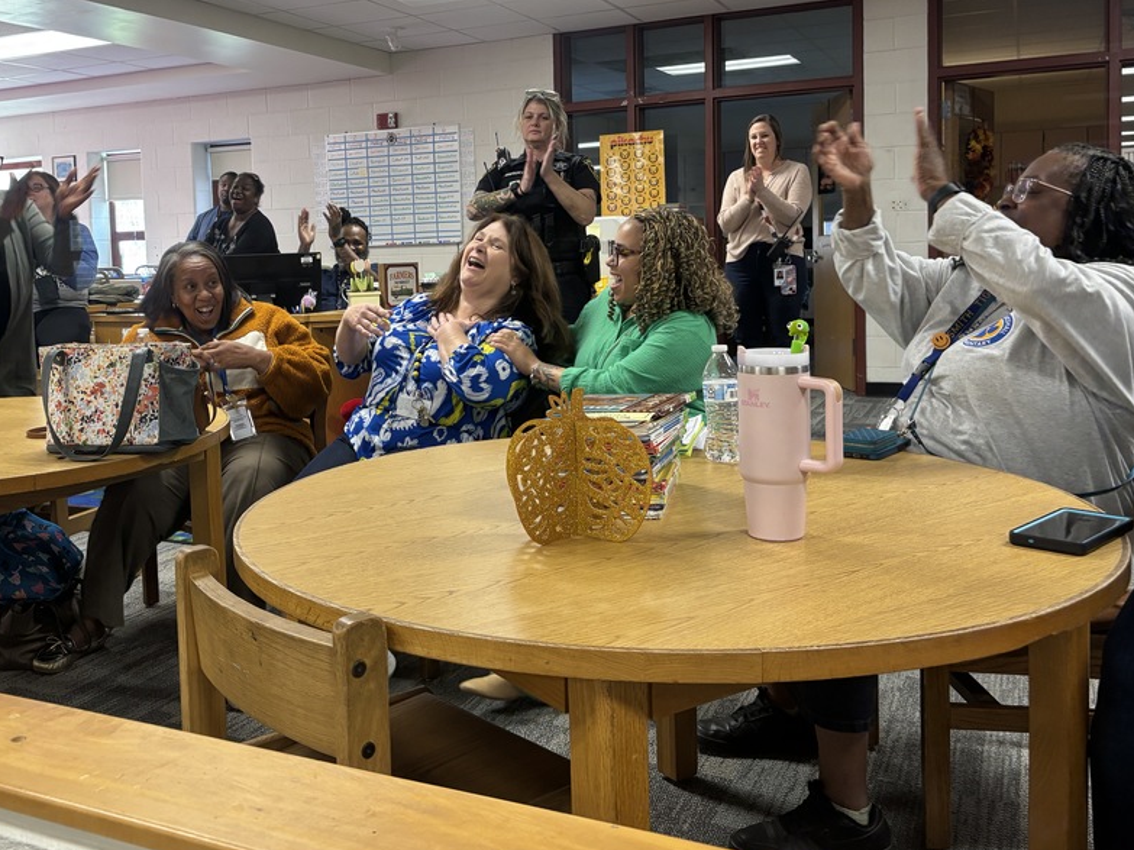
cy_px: 316
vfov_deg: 41.5
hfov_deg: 53.6
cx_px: 449
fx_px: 1114
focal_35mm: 34
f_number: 1.6
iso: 125
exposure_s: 1/76
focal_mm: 5.96
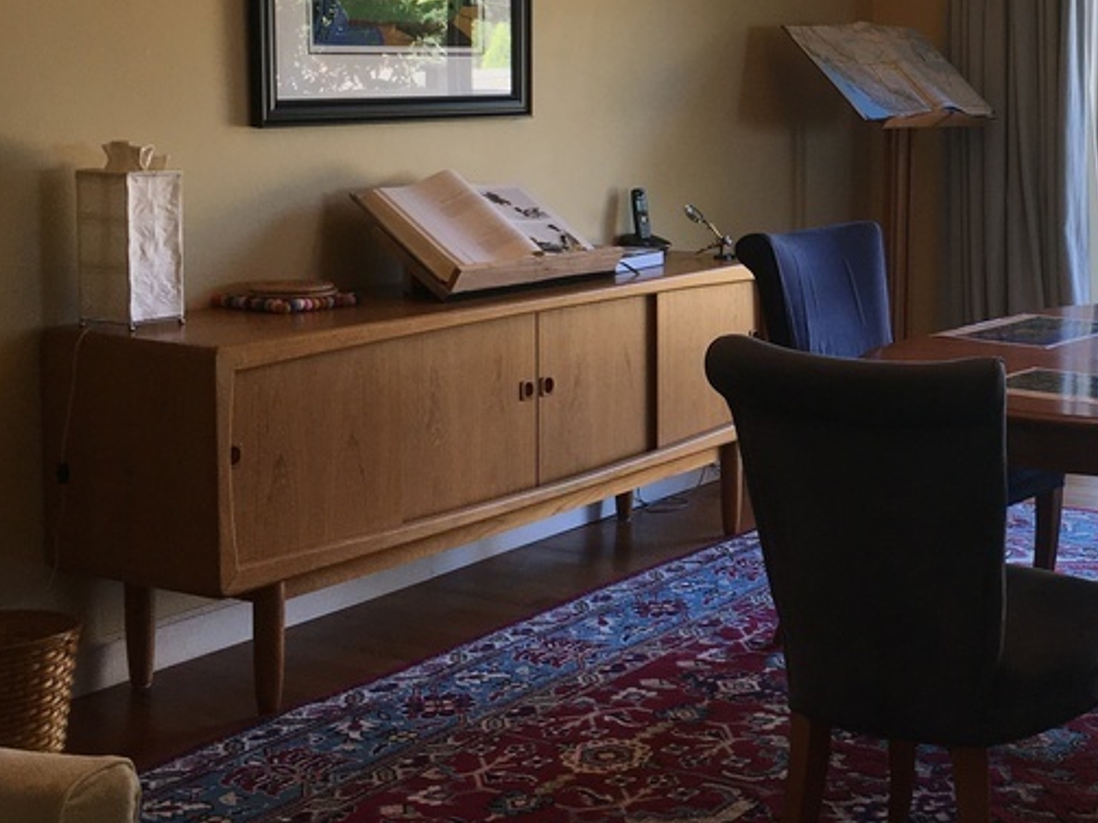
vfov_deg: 24.6
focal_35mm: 59
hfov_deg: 31.2
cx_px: 984
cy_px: 238
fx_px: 1871
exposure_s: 1/60
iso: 32
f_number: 2.2
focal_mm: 4.15
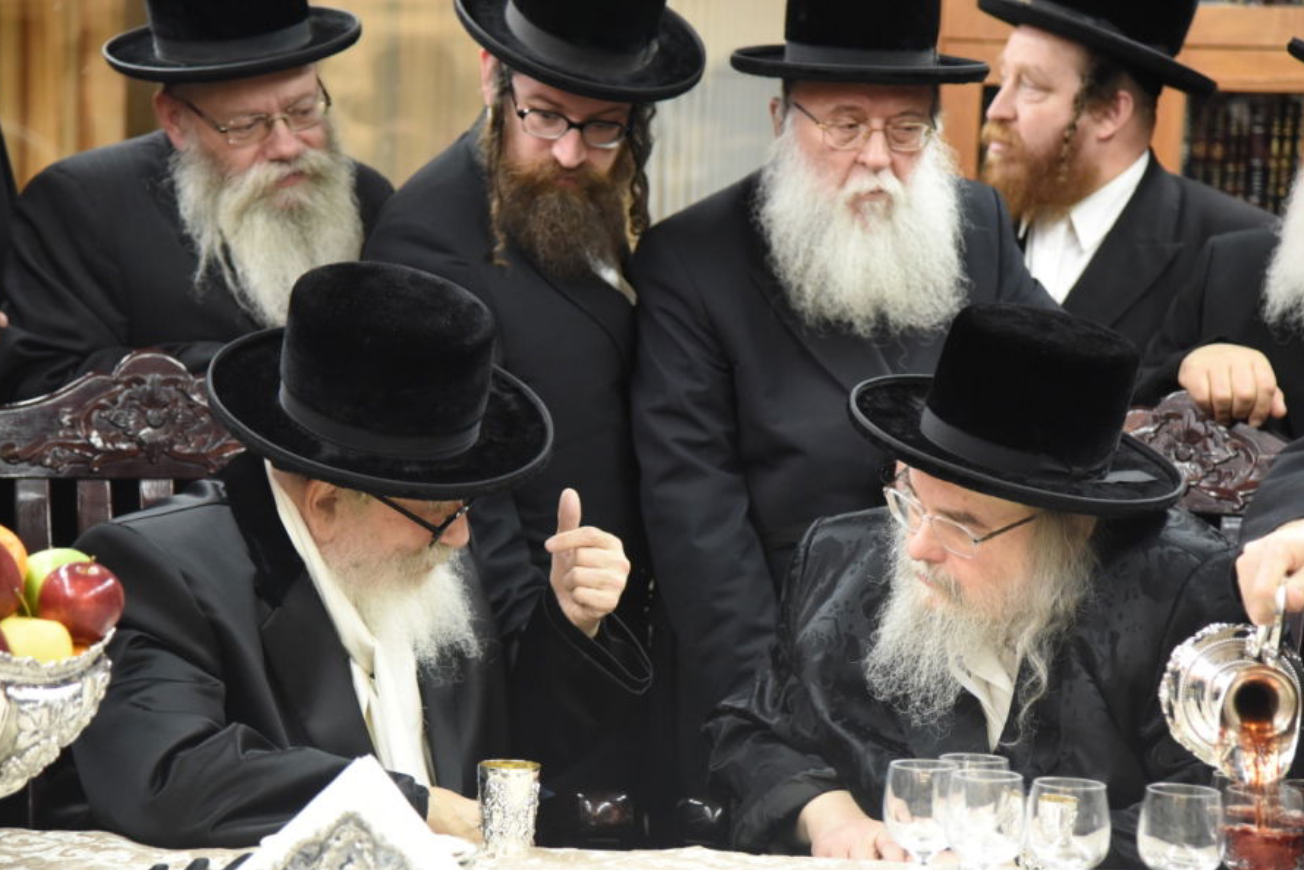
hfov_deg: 16.9
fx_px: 4383
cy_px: 500
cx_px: 663
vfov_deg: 11.3
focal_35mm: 121
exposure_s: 1/125
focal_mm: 105
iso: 3200
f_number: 4.5
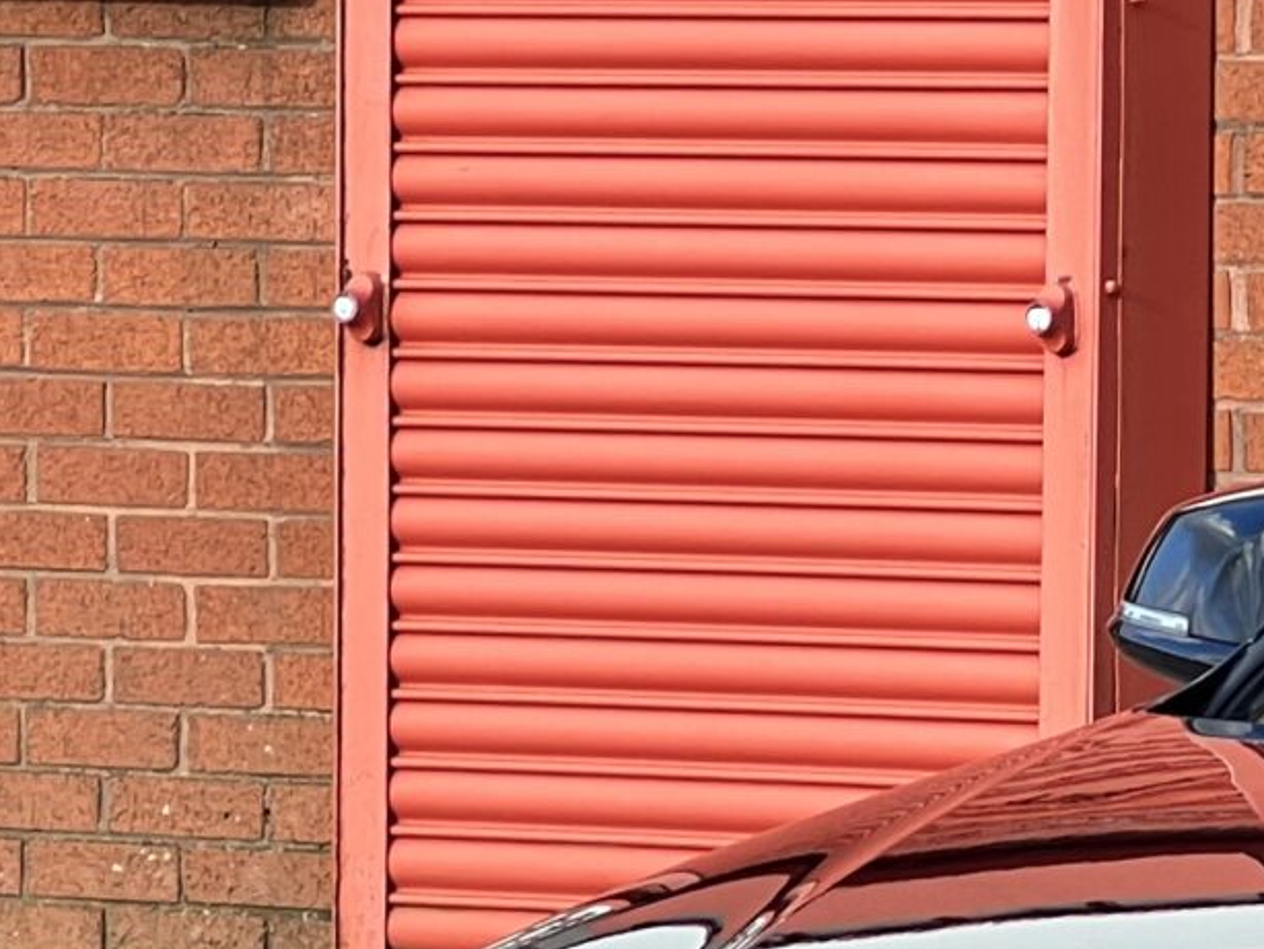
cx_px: 2359
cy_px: 867
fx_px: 11726
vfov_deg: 4.6
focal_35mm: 321
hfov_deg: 6.0
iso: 32
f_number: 2.8
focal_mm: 9
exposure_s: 1/148
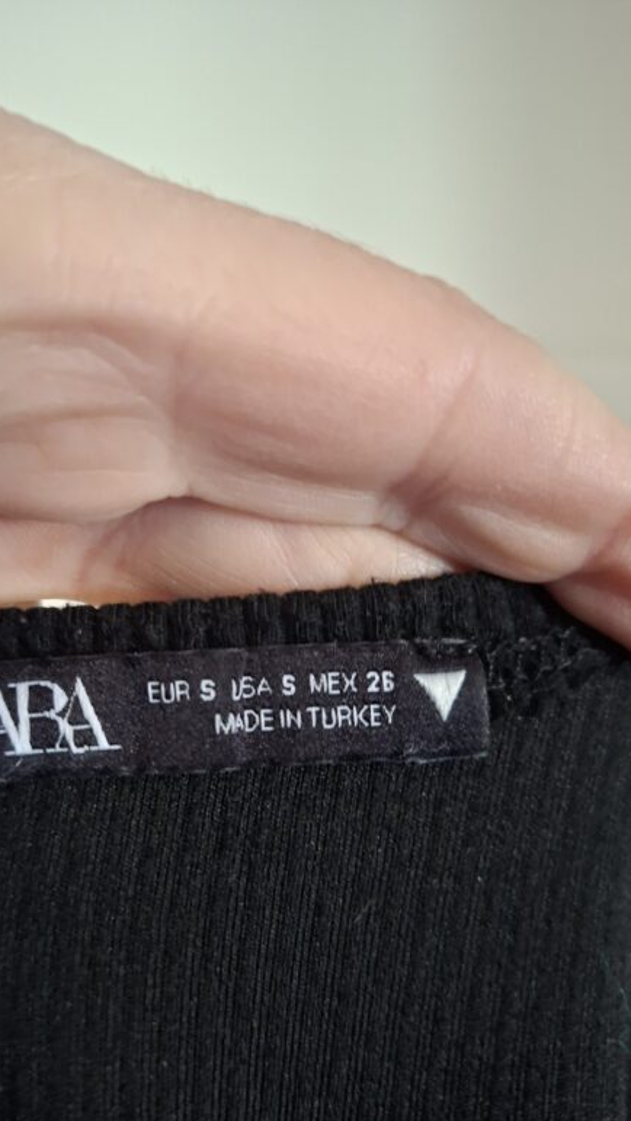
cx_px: 241
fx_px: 773
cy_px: 580
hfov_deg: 44.1
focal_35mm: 26
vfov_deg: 71.9
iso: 400
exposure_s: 1/24
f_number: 1.8
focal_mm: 5.54
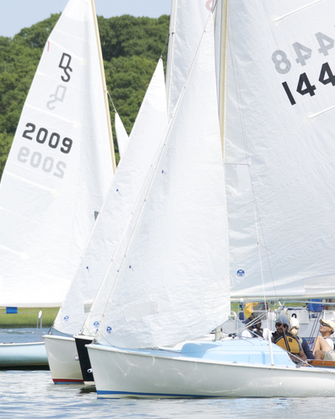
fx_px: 6405
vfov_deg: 3.7
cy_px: 176
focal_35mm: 517
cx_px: 154
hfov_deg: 3.0
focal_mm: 98.9
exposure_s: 1/800
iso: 160
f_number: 4.8
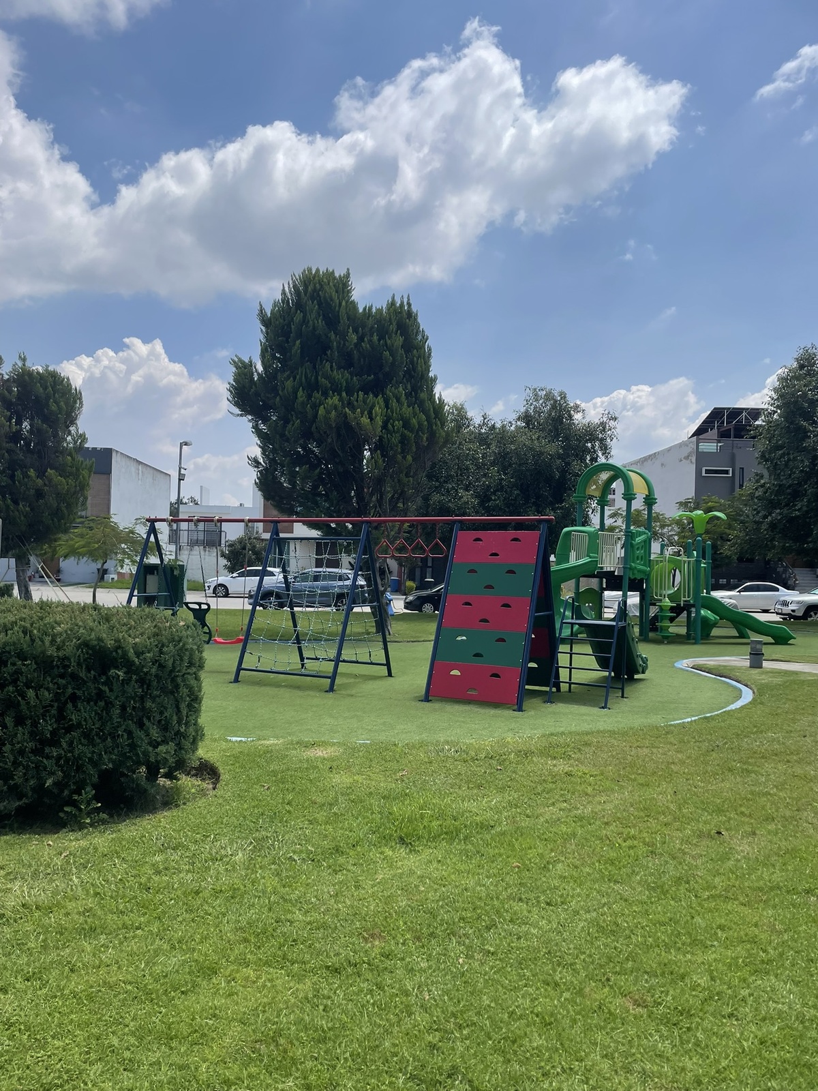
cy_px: 546
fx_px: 819
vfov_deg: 67.3
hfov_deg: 53.1
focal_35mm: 26
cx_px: 409
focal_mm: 4.2
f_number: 1.6
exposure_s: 1/5051
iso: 32
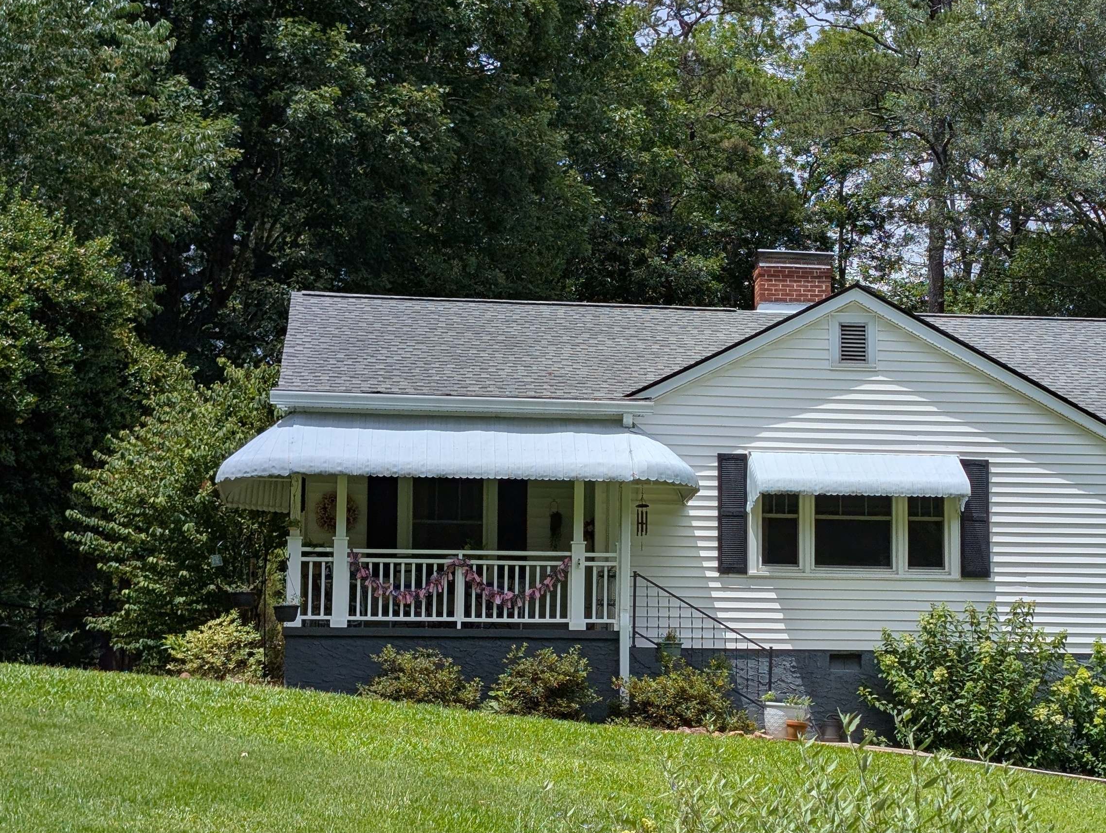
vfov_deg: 22.3
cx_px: 698
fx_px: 2112
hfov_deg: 29.2
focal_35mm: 66
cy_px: 525
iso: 21
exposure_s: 1/2257
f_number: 1.68
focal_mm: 6.9
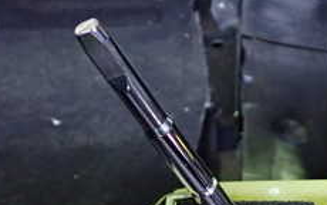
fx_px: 740
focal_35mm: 83
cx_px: 296
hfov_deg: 24.2
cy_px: 261
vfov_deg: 15.1
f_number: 2.3
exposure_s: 1/30
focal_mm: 5.4
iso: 640
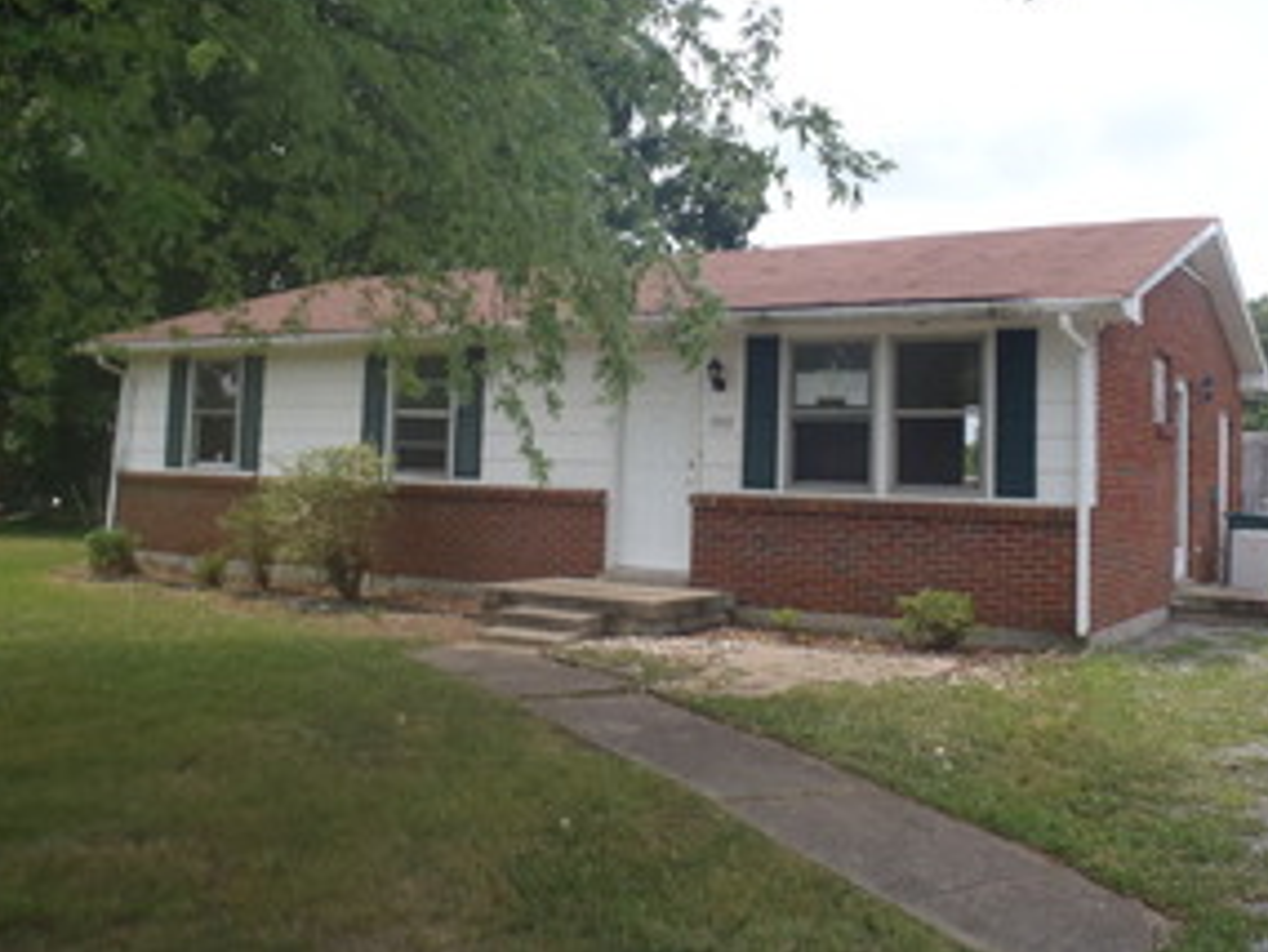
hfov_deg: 53.6
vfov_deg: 41.6
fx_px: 1246
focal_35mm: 34
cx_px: 747
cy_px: 378
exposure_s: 1/60
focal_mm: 5
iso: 160
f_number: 10
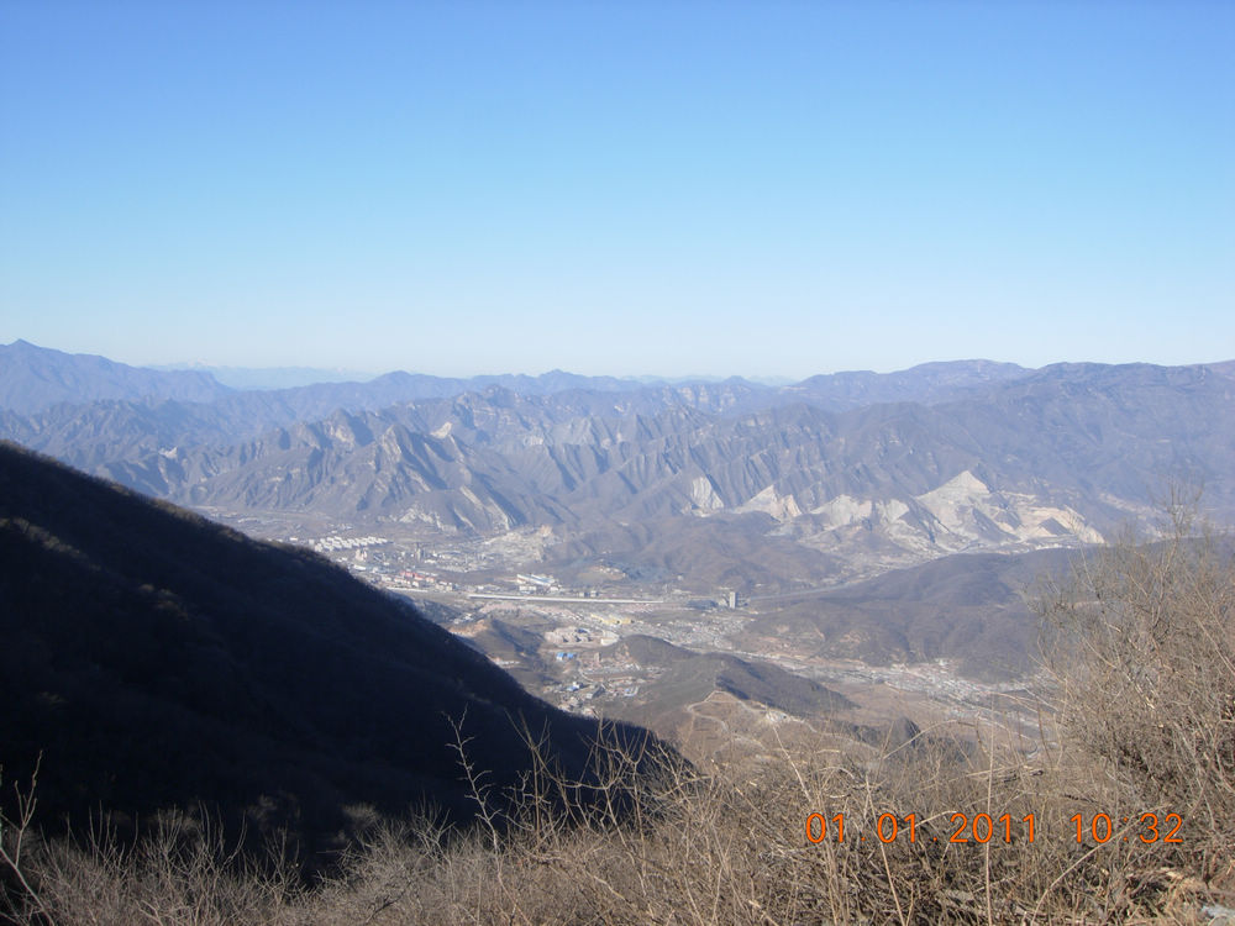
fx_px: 1284
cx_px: 618
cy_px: 463
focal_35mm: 36
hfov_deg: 51.4
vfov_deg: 39.7
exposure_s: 1/271
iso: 50
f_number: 6.1
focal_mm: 7.5
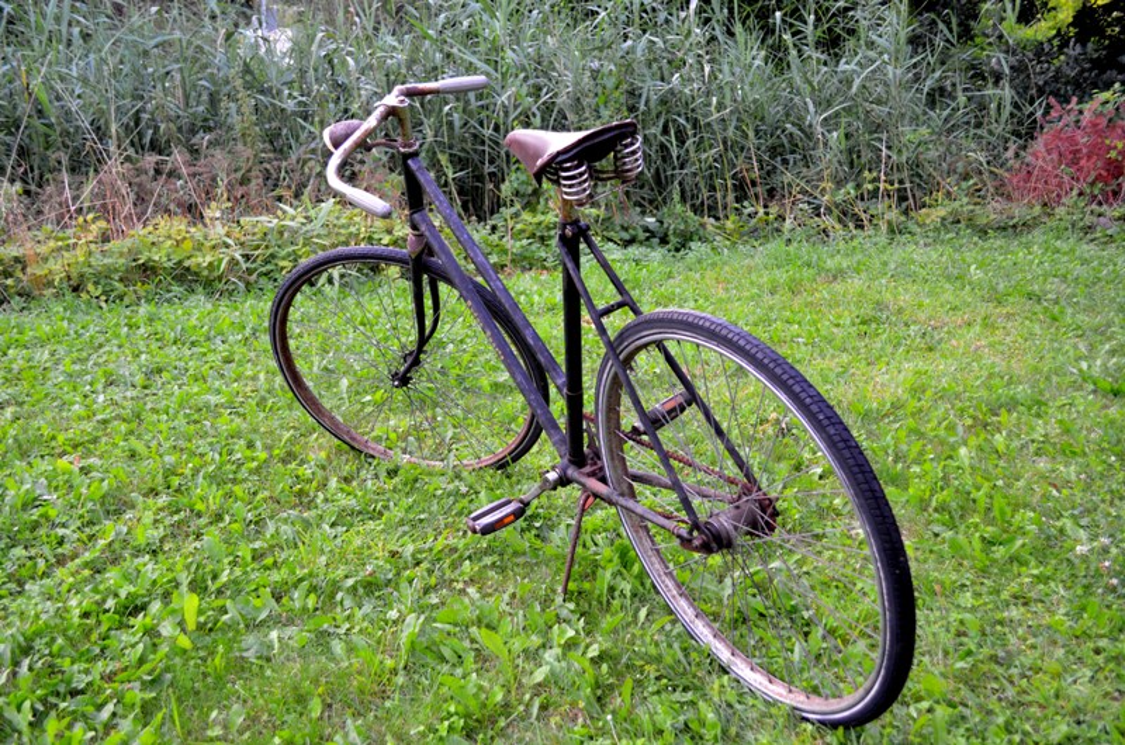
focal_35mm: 36
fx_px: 1123
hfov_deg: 53.2
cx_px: 562
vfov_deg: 36.7
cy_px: 372
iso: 560
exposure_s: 1/60
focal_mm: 24
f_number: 4
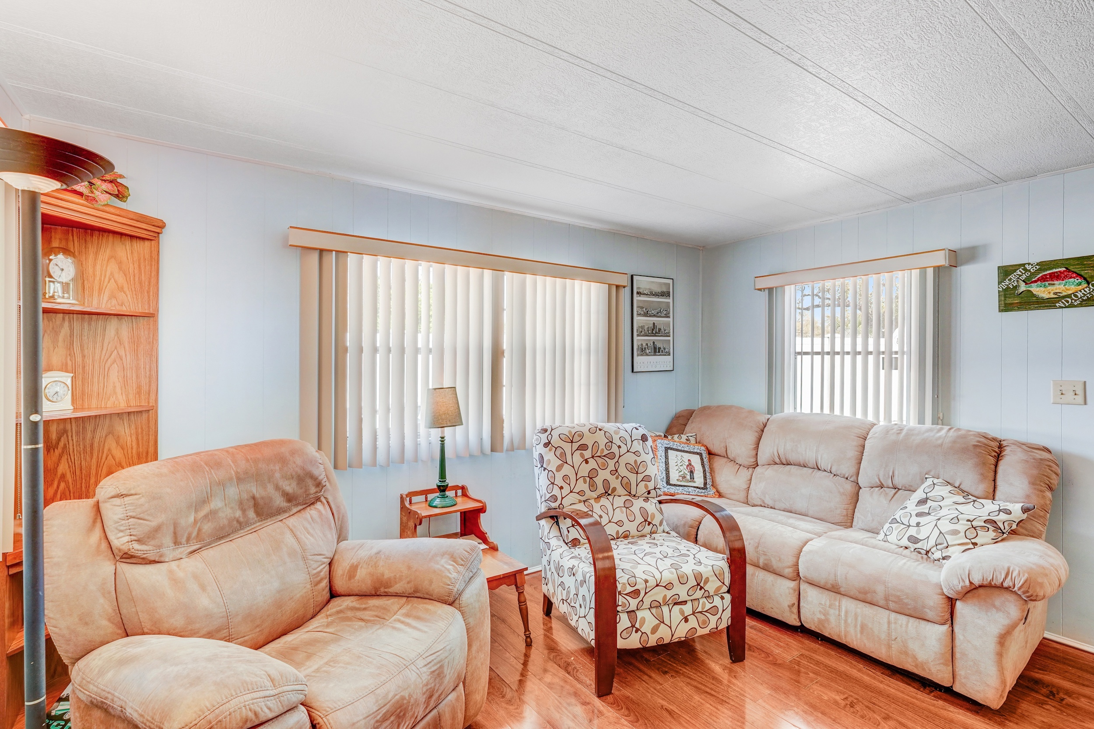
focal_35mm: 17
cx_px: 547
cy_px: 364
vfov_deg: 70.4
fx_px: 517
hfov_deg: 93.3
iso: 400
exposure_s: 1/20
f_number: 8
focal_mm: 17
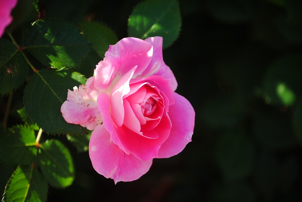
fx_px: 1952
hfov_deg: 8.8
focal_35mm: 232
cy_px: 101
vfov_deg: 5.9
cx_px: 151
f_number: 5
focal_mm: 155
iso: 100
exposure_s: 1/125
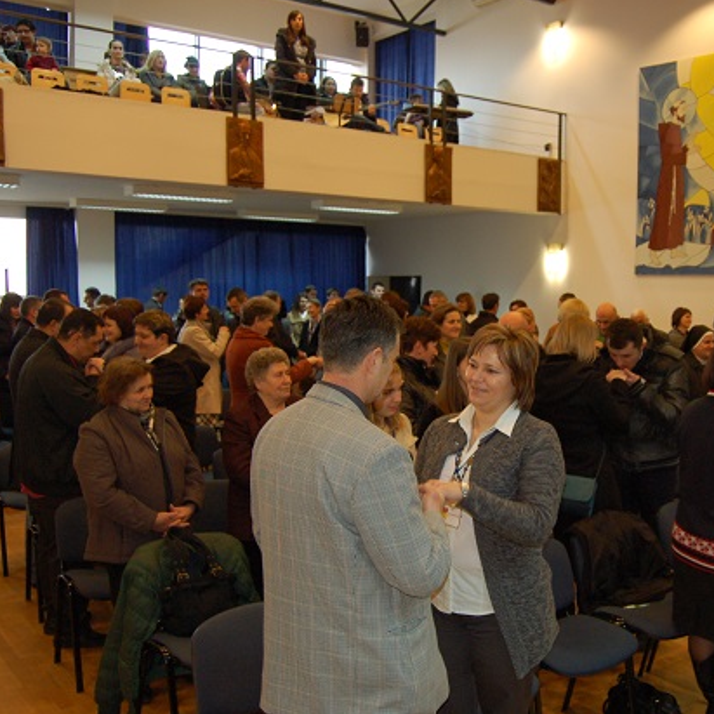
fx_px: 879
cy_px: 362
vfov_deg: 44.2
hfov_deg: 43.2
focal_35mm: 38
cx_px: 511
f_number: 4
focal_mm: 19
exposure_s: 1/60
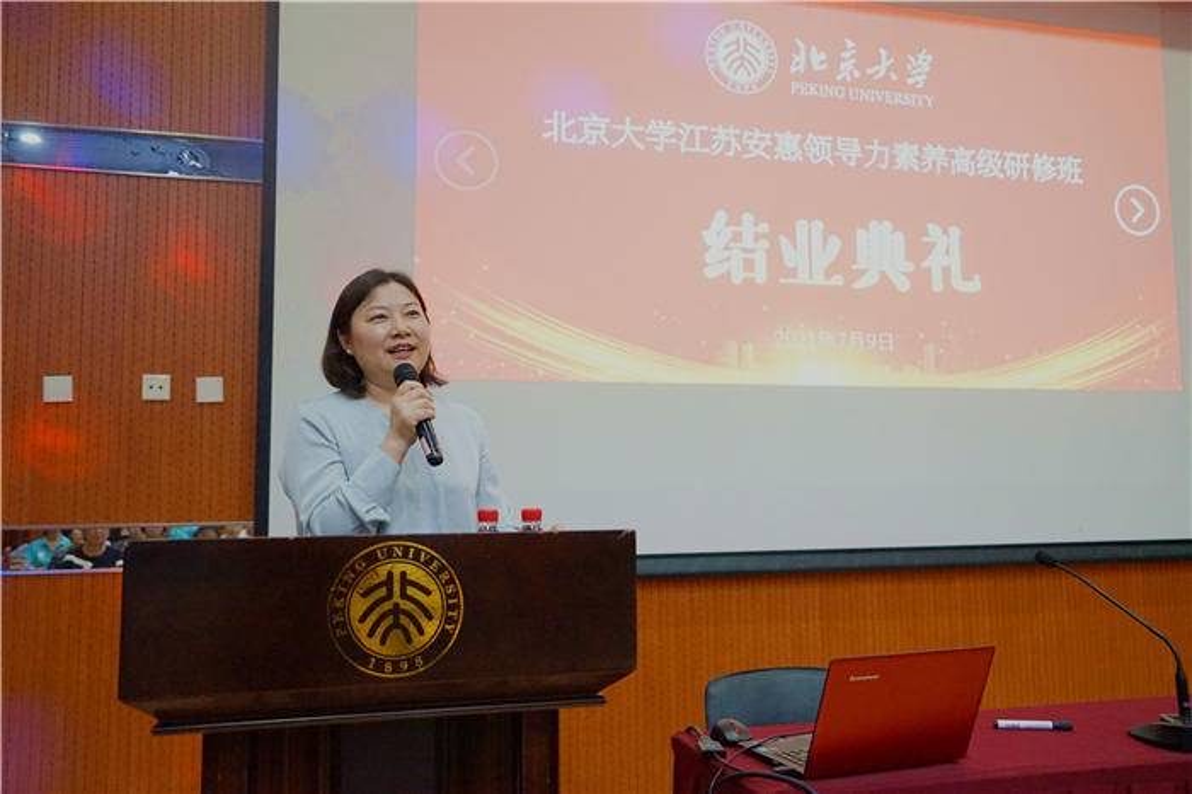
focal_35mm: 29
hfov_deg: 63.7
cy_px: 397
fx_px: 960
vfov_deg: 44.9
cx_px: 596
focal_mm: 29
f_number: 4
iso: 5000
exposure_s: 1/160
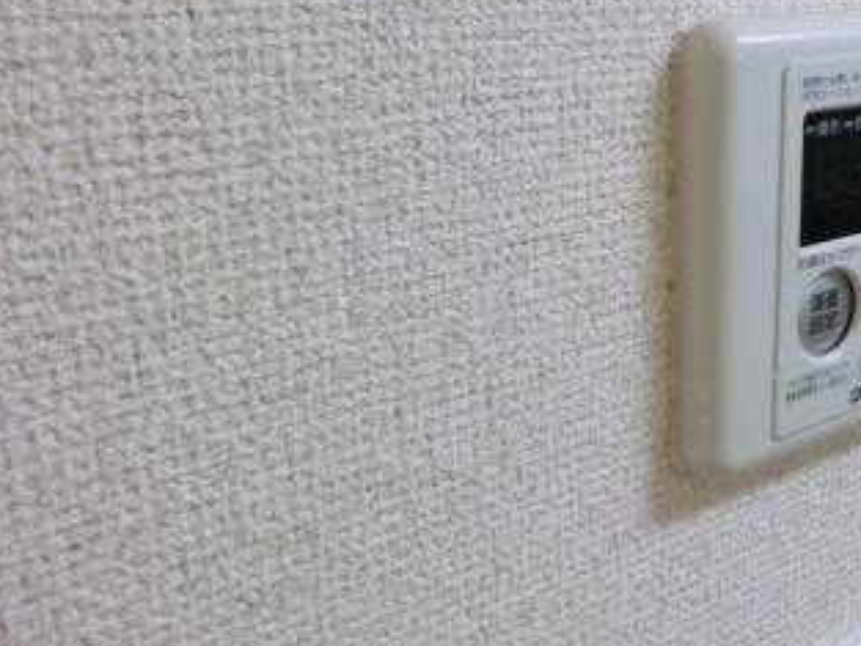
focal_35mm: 49
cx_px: 825
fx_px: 1219
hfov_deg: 35.8
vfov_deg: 29.6
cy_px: 269
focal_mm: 4.3
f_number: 3.2
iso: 320
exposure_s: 1/60
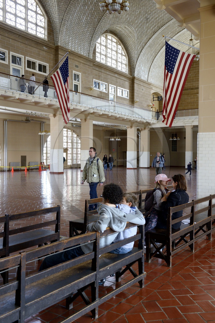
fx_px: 323
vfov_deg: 53.2
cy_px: 162
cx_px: 108
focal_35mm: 36
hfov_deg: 36.8
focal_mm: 36
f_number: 7.1
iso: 1600
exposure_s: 1/125
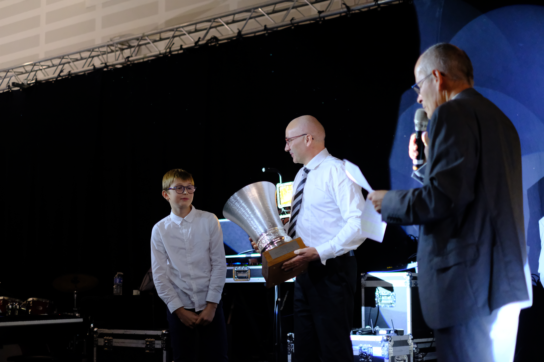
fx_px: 801
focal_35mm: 53
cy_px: 181
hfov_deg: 37.5
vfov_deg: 25.5
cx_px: 272
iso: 3200
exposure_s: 1/160
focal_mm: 35
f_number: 1.4
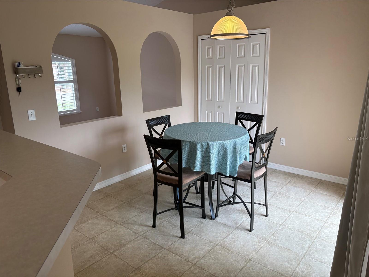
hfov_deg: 67.3
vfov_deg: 53.1
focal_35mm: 26
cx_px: 184
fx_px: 277
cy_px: 138
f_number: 1.6
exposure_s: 1/120
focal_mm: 5.96
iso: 64
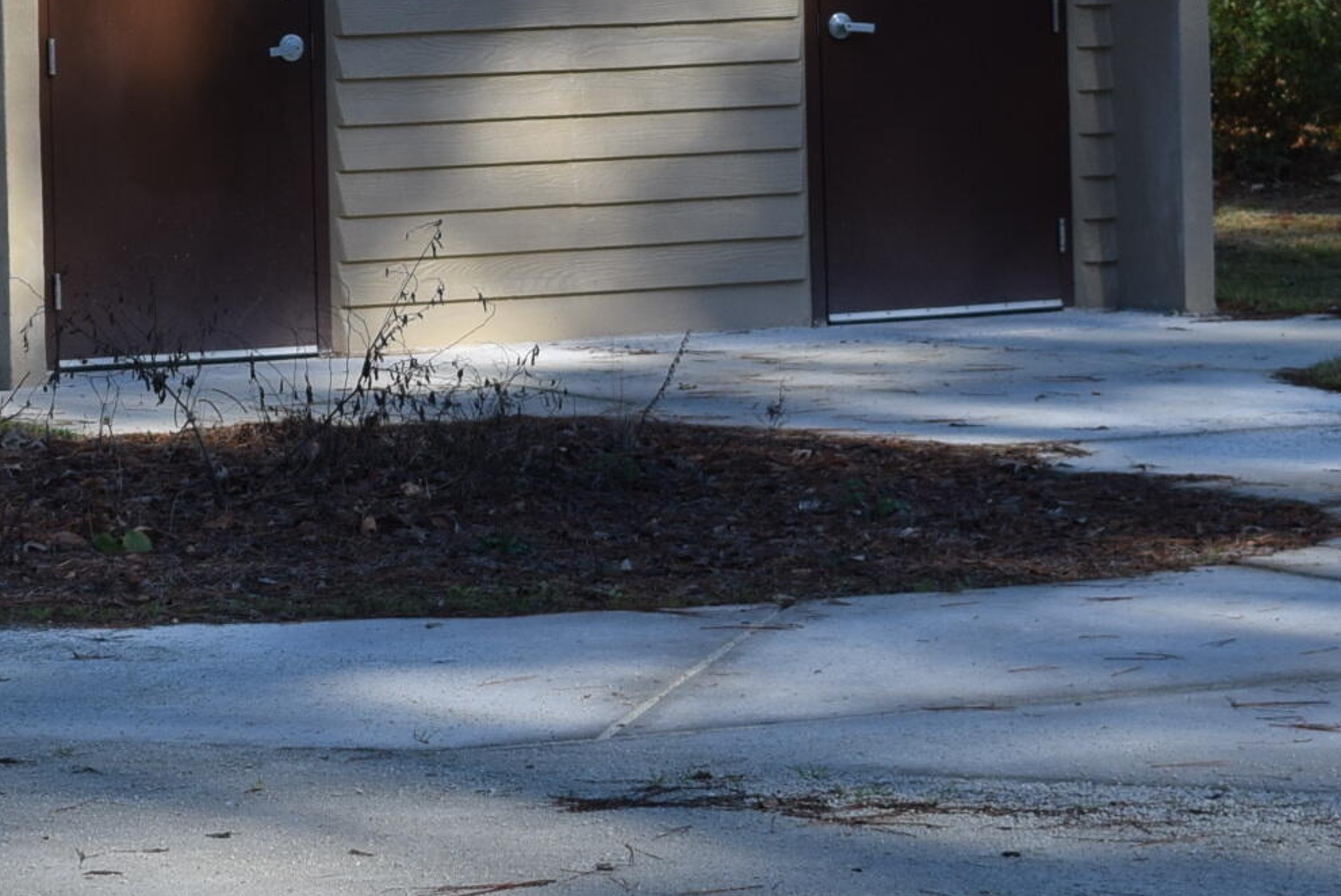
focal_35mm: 159
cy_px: -62
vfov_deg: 8.6
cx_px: 137
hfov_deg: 12.8
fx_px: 5908
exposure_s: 1/320
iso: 200
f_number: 9
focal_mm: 35
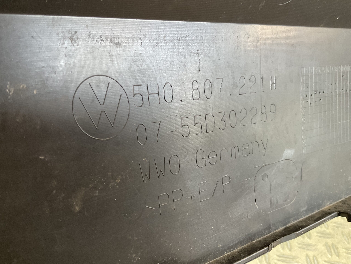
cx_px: 176
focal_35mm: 29
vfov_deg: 48.2
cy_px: 132
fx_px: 294
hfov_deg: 61.7
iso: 64
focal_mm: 3
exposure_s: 1/50
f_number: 1.8
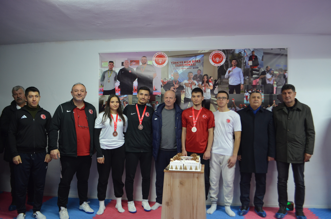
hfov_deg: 67.5
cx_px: 166
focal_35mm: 27
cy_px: 110
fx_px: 248
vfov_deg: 47.7
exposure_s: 1/40
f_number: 3.5
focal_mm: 18
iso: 800
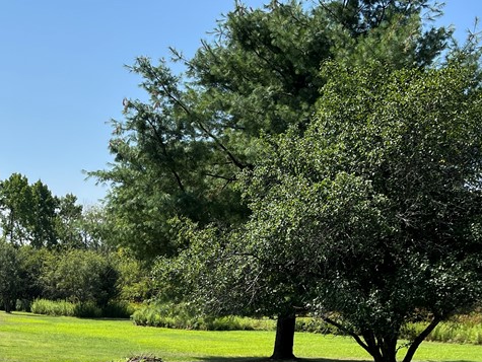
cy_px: 341
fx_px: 780
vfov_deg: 25.2
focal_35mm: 56
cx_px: 97
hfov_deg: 33.4
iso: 50
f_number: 1.6
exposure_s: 1/2825
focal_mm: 5.1
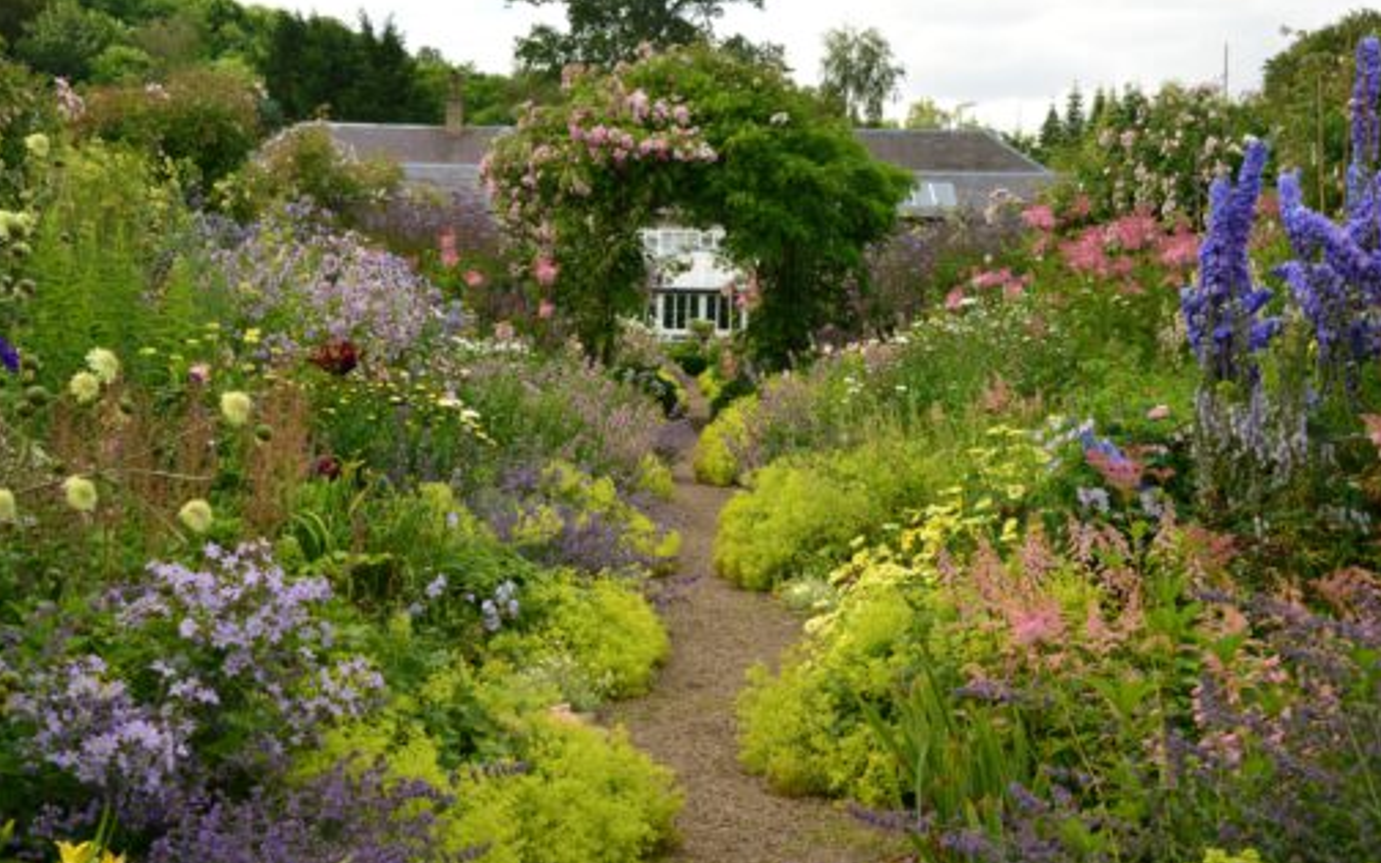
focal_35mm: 67
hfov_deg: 30.6
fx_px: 2522
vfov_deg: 19.4
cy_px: 452
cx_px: 689
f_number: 13
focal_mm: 65
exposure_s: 1/100
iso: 400
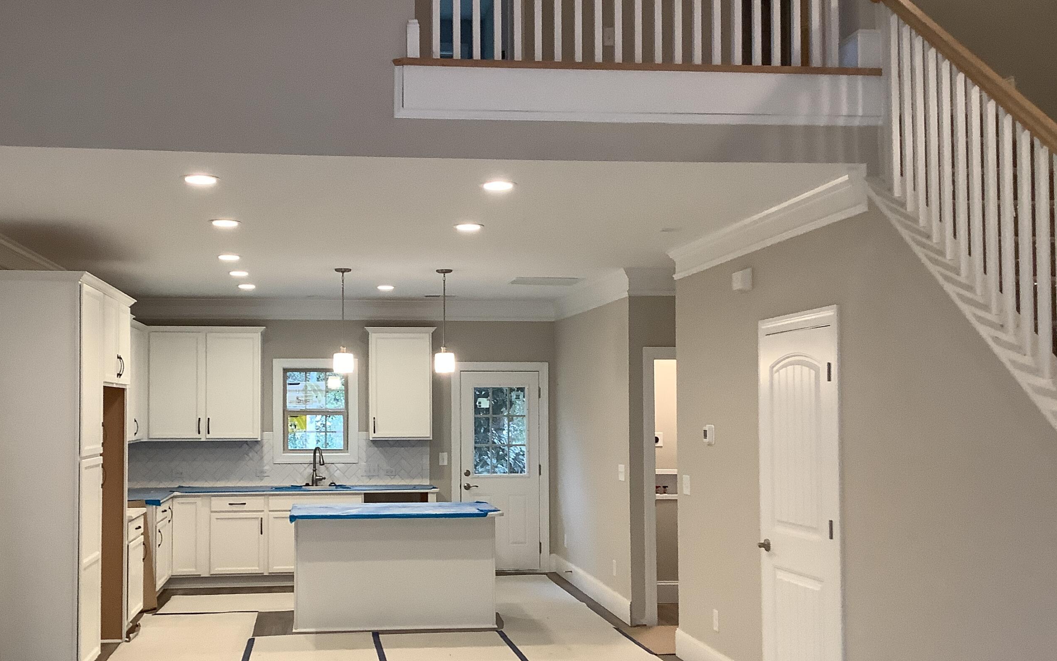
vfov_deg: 32.7
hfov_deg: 50.1
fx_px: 1123
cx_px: 431
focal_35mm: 39
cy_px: 389
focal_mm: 3.3
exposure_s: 1/60
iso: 160
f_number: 2.4
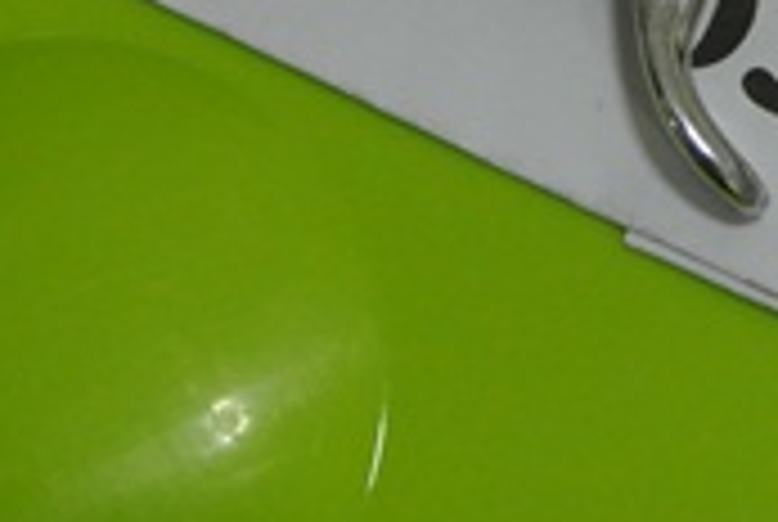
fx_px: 3009
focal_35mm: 139
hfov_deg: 14.5
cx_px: 760
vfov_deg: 9.6
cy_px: -315
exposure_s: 1/30
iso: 900
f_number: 4.2
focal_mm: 15.1
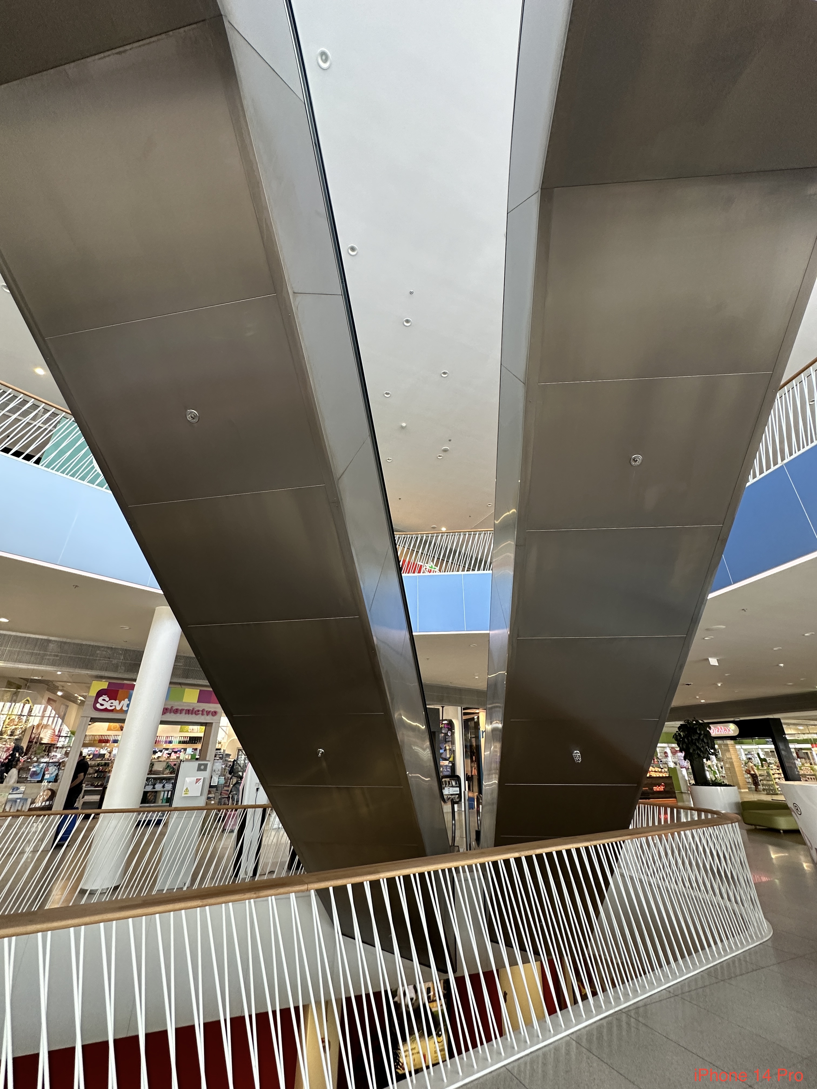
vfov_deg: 102.1
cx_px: 408
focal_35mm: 14
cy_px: 544
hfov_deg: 85.7
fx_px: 441
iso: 200
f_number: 2.2
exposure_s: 1/100
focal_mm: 2.22
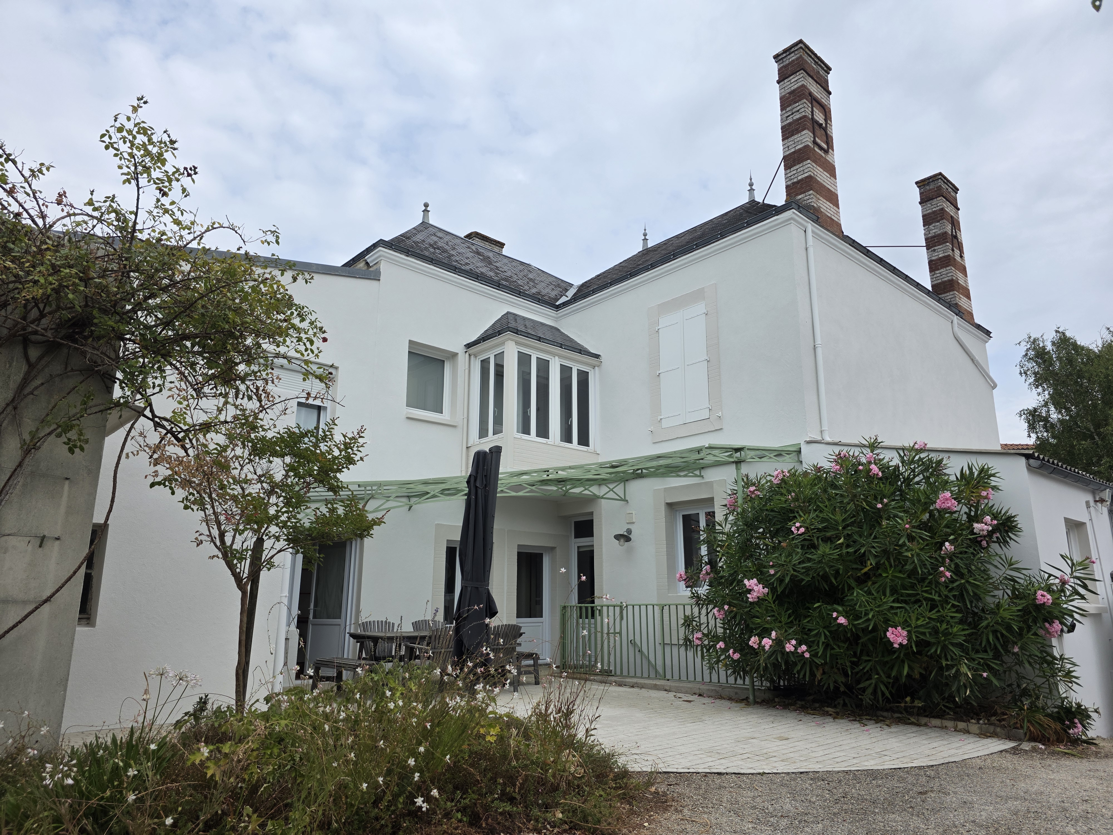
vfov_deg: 58.9
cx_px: 556
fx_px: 740
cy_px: 418
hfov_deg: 73.9
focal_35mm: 23
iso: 80
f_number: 1.7
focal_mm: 6.3
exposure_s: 1/5296
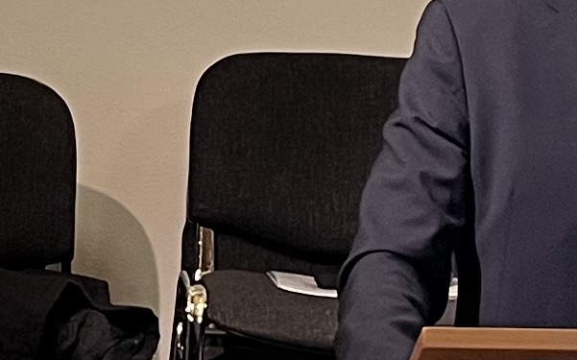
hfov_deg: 11.3
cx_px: 108
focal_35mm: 185
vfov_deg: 7.1
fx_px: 2908
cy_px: 116
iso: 200
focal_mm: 5.1
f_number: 1.6
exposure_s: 1/60
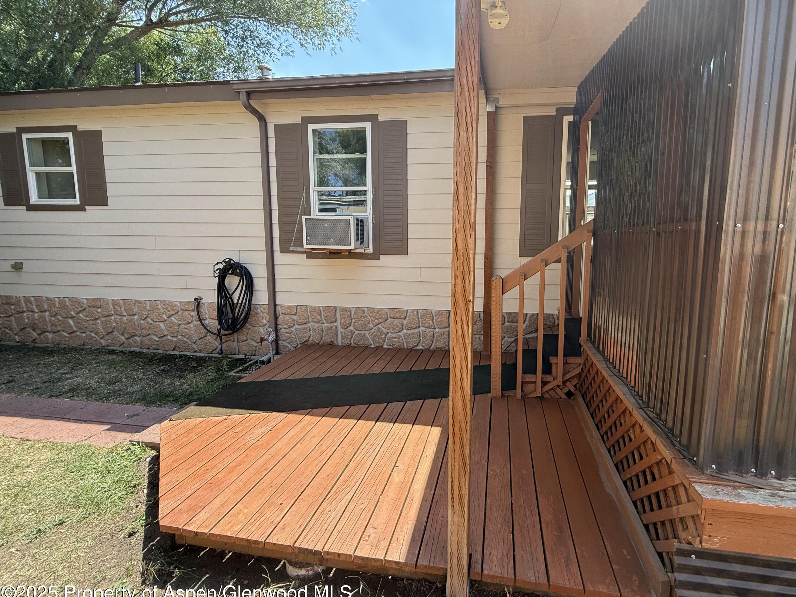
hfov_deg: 93.9
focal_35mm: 16
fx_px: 368
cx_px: 455
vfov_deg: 78.0
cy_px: 283
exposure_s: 1/340
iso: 64
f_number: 2.2
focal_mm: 2.22
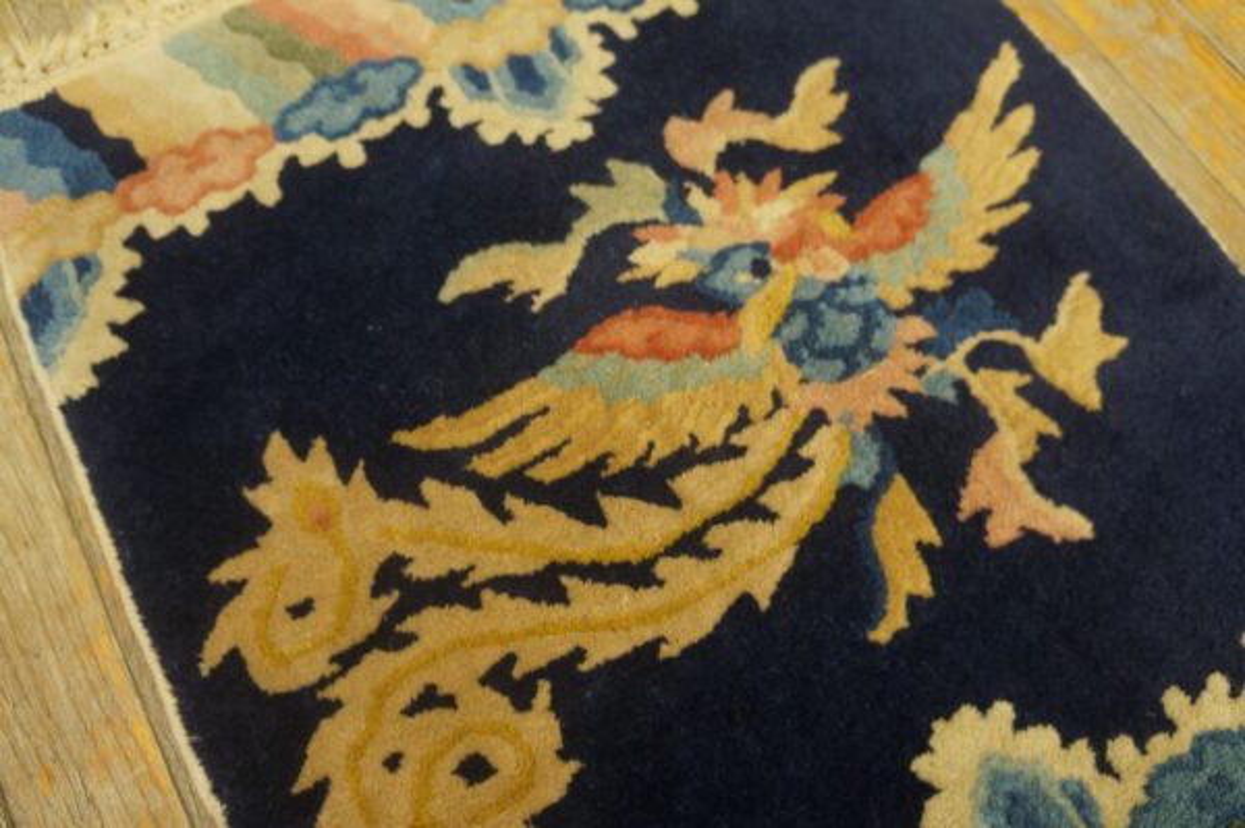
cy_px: 414
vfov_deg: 47.9
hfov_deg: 67.4
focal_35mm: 27
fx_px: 933
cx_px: 622
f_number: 4
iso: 1250
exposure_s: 1/60
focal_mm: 18
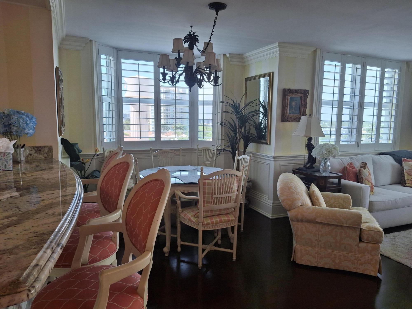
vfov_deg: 54.9
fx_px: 298
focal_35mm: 25
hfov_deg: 69.4
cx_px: 206
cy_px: 154
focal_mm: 4.69
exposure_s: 1/100
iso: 40
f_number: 1.8
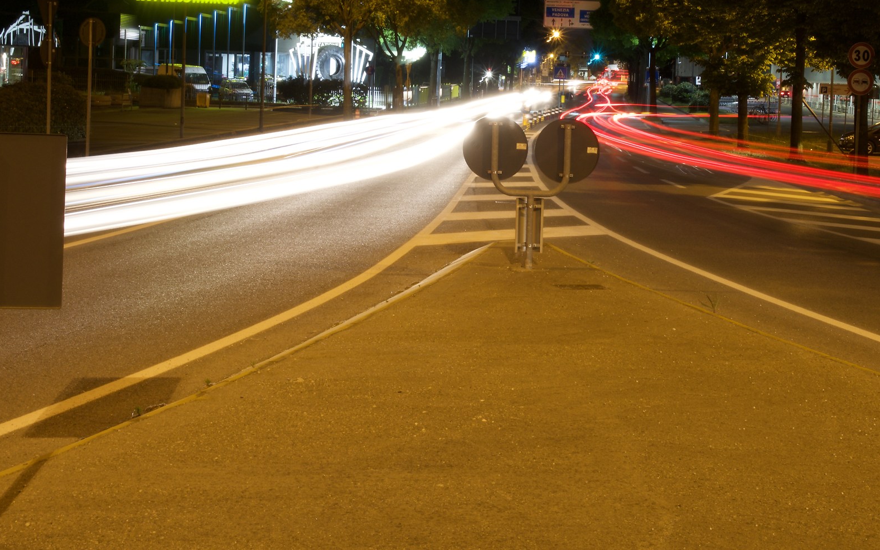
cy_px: 148
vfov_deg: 20.6
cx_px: 497
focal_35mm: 63
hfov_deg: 32.5
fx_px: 1505
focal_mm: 27
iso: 160
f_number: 20
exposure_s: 30
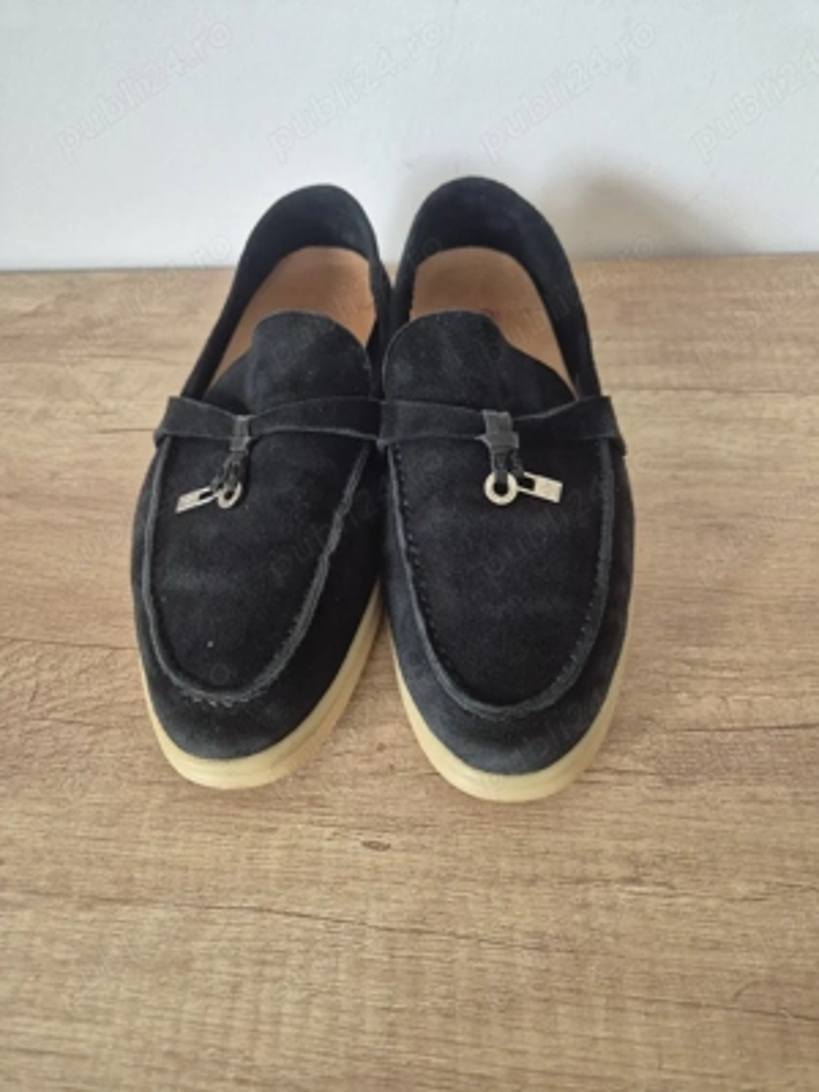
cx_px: 410
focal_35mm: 23
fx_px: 726
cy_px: 546
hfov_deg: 58.9
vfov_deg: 73.9
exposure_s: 1/100
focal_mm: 5.4
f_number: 1.8
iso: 320
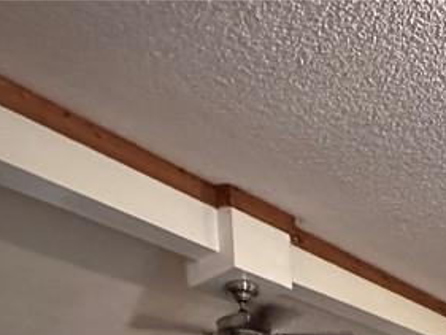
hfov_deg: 35.2
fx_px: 657
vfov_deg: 20.2
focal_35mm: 51
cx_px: 403
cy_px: 608
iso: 1000
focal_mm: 2.22
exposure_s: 1/40
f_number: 2.2
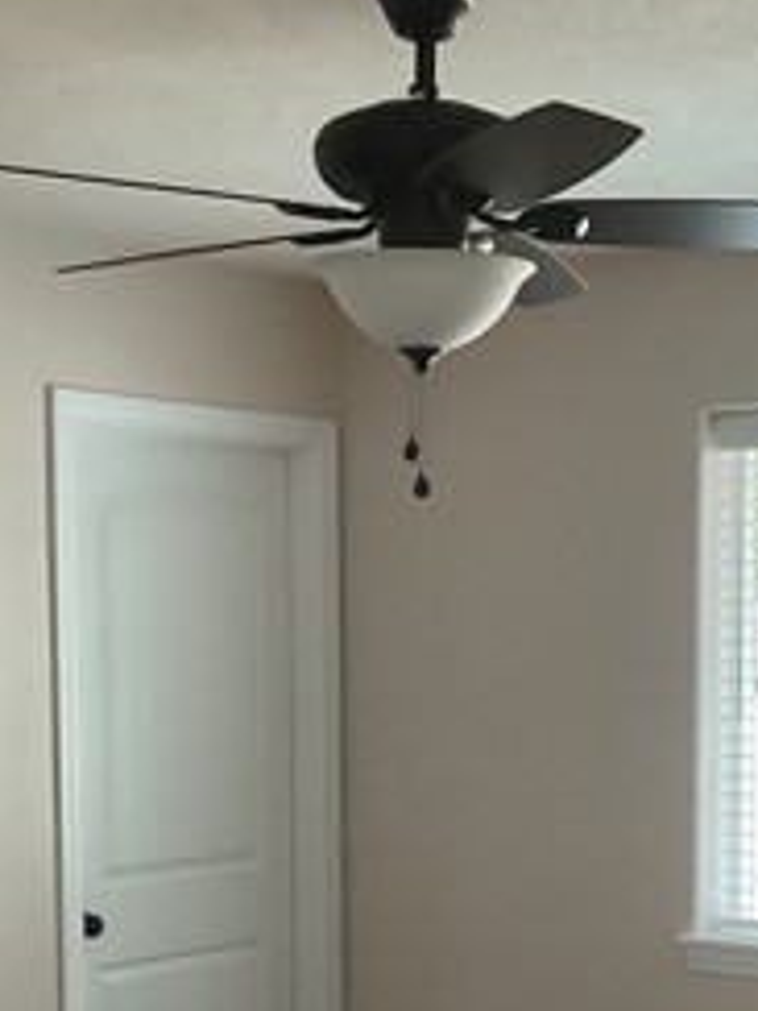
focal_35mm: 76
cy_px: 825
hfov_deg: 19.4
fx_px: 2219
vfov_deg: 25.2
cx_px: 456
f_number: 1.8
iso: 125
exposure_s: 1/60
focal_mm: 3
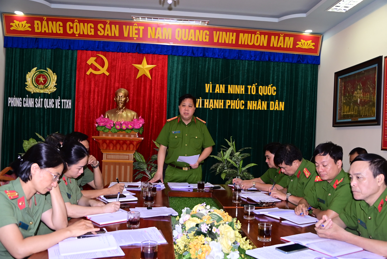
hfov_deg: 60.2
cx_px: 194
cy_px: 130
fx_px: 334
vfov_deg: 42.4
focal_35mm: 31
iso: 800
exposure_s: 1/200
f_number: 3.8
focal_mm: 21
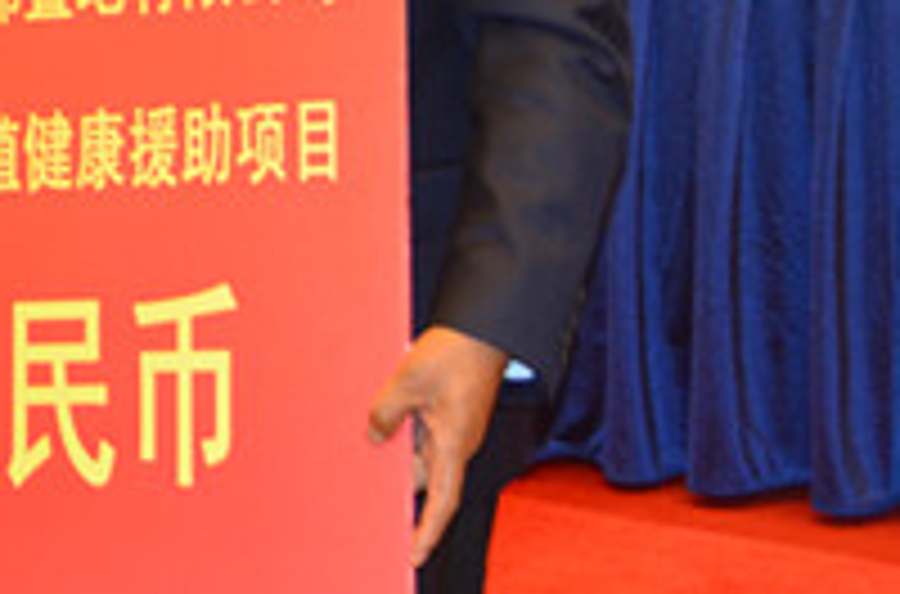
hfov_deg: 14.5
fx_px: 3477
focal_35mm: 140
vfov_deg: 9.6
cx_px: -45
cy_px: -126
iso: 800
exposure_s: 1/60
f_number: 4
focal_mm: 31
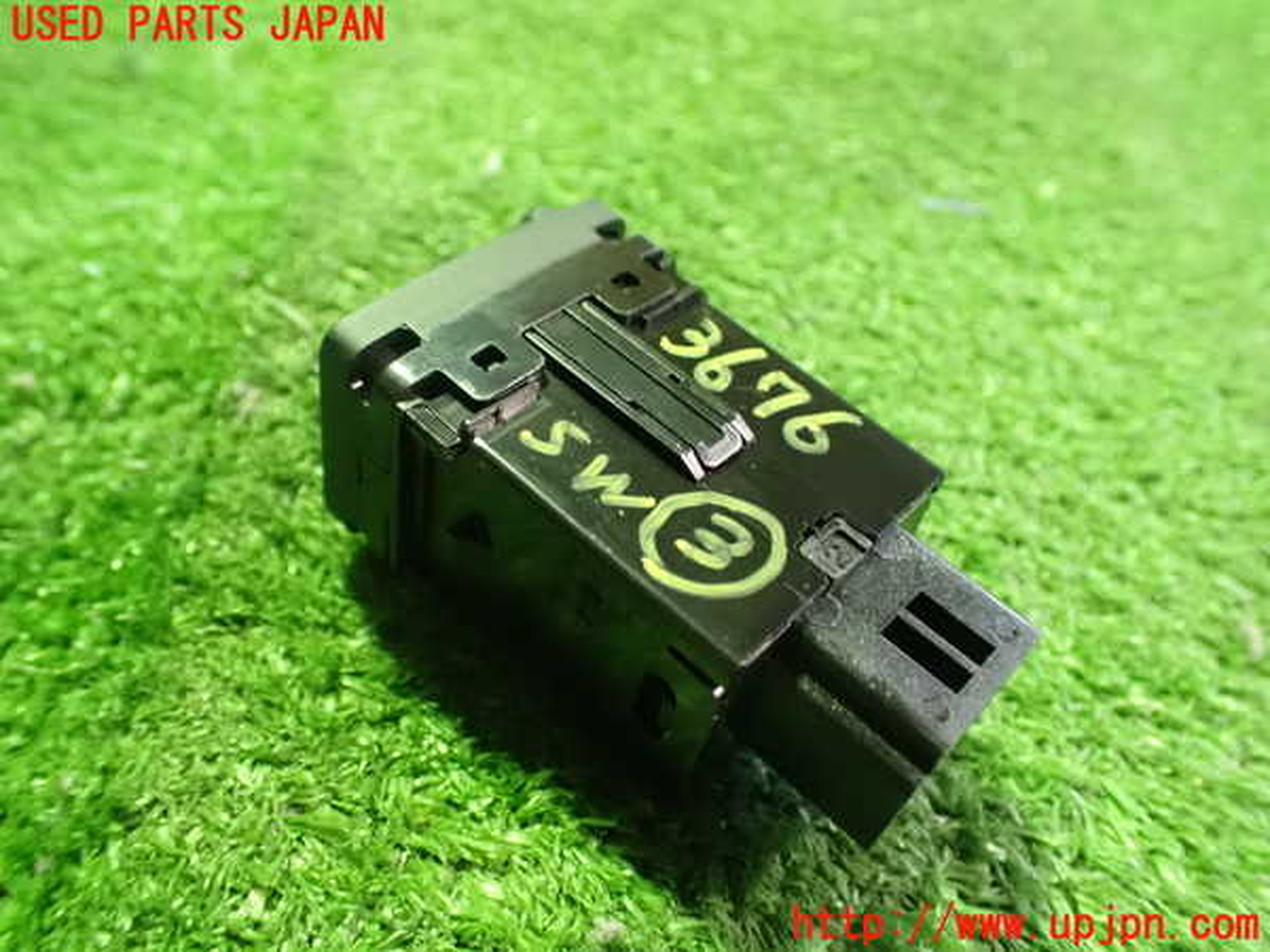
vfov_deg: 46.8
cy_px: 476
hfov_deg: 60.0
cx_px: 635
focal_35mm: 30
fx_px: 1101
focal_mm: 5.4
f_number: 2.3
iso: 1600
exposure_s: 1/25
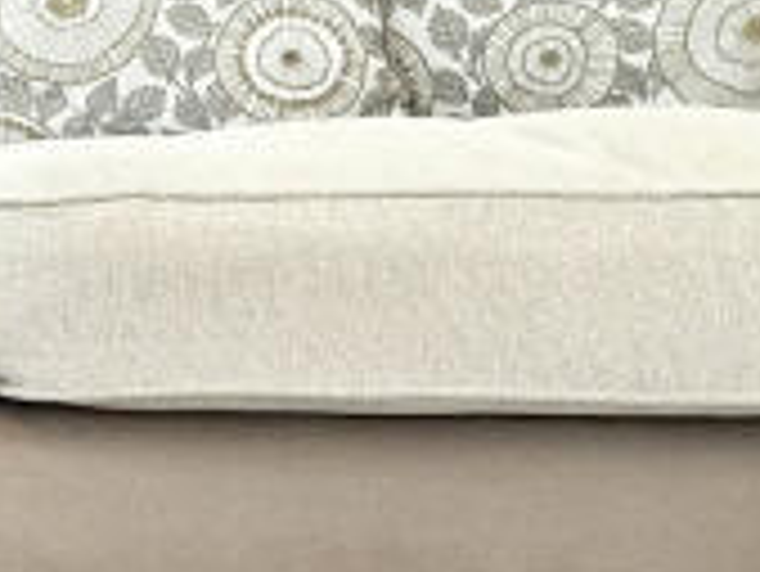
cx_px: -625
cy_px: 9
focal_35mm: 145
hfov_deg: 12.4
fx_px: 3186
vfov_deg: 10.2
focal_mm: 6.76
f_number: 1.78
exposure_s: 1/868
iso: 80
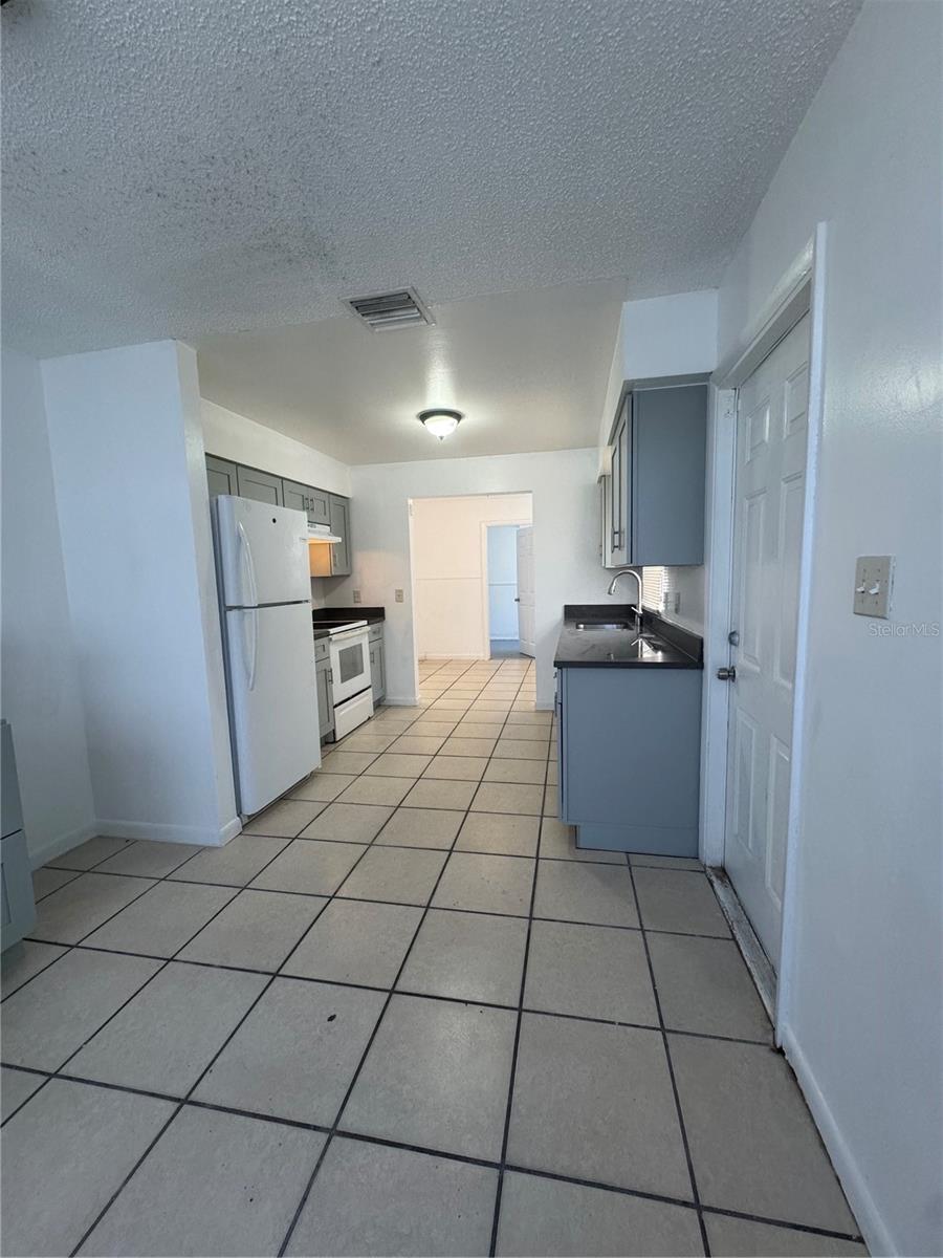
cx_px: 472
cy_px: 629
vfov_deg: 102.1
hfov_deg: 85.7
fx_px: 509
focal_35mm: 14
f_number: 2.2
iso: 250
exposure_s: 1/120
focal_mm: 2.22
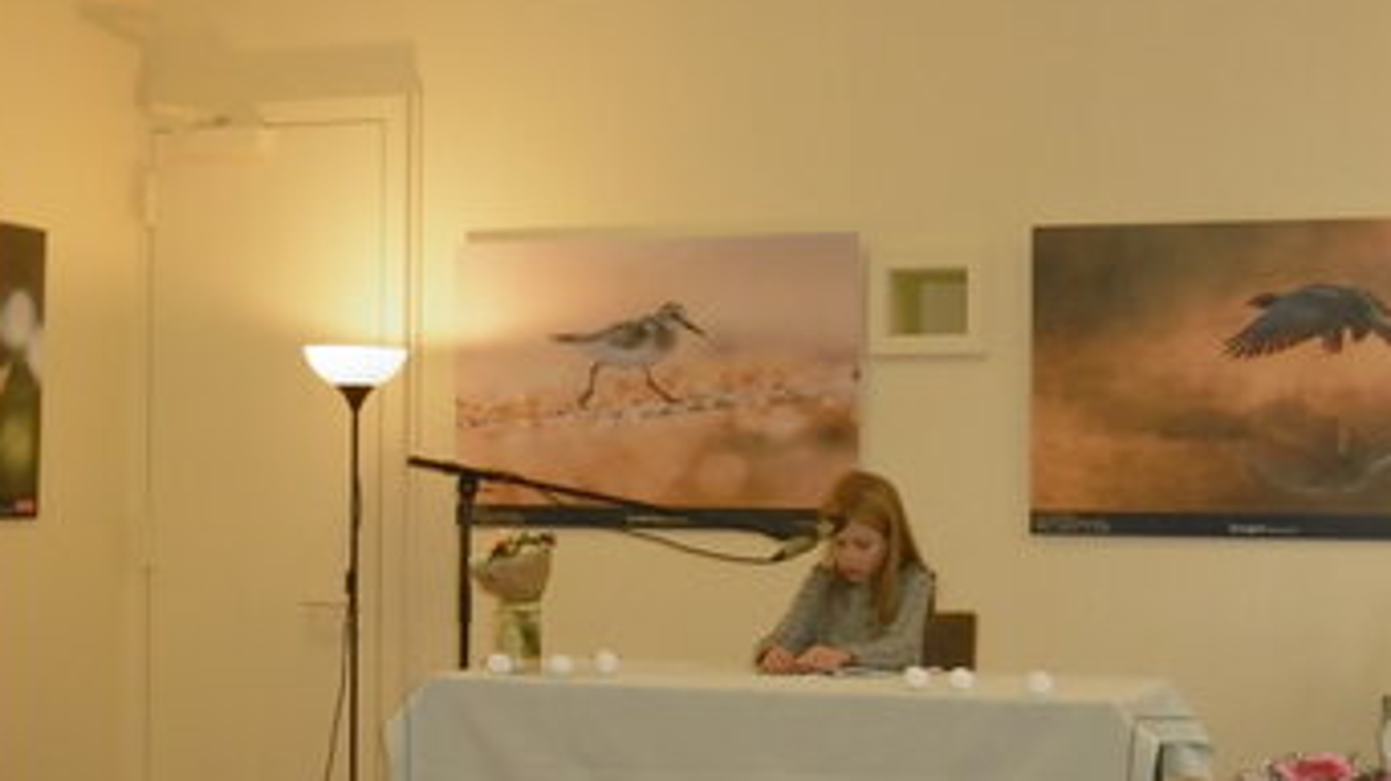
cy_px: 549
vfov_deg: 18.4
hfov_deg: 32.3
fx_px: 2396
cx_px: 785
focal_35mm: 65
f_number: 4
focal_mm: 9.2
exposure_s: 1/60
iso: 500
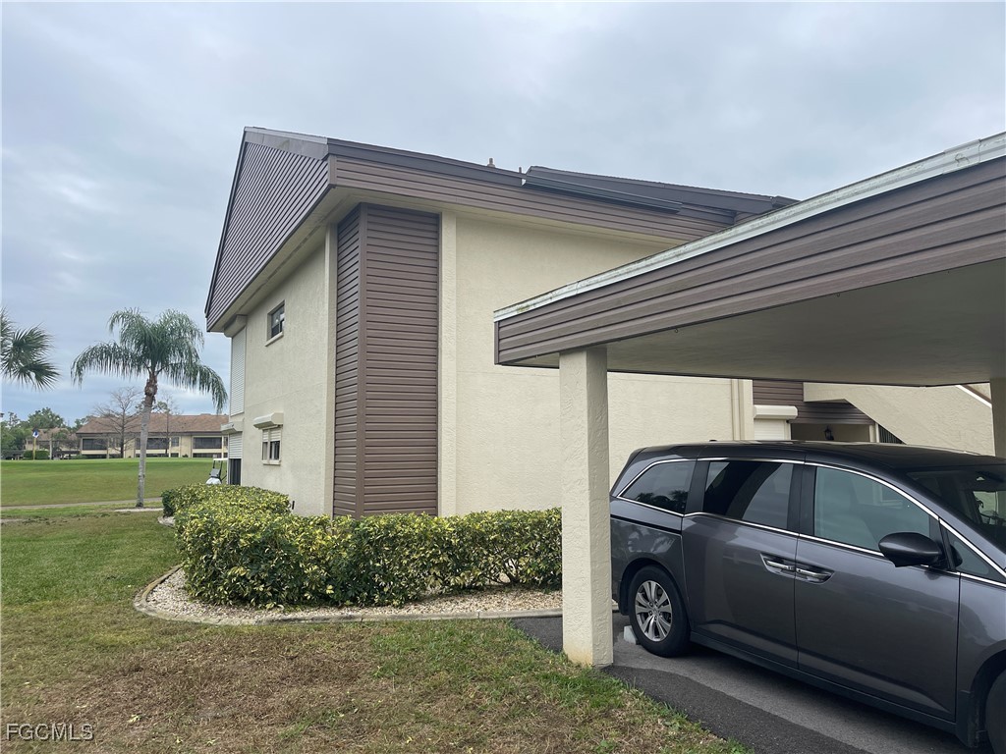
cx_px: 503
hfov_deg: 69.4
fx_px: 727
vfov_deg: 54.9
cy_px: 377
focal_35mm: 25
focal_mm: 5.1
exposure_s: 1/2597
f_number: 1.6
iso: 32
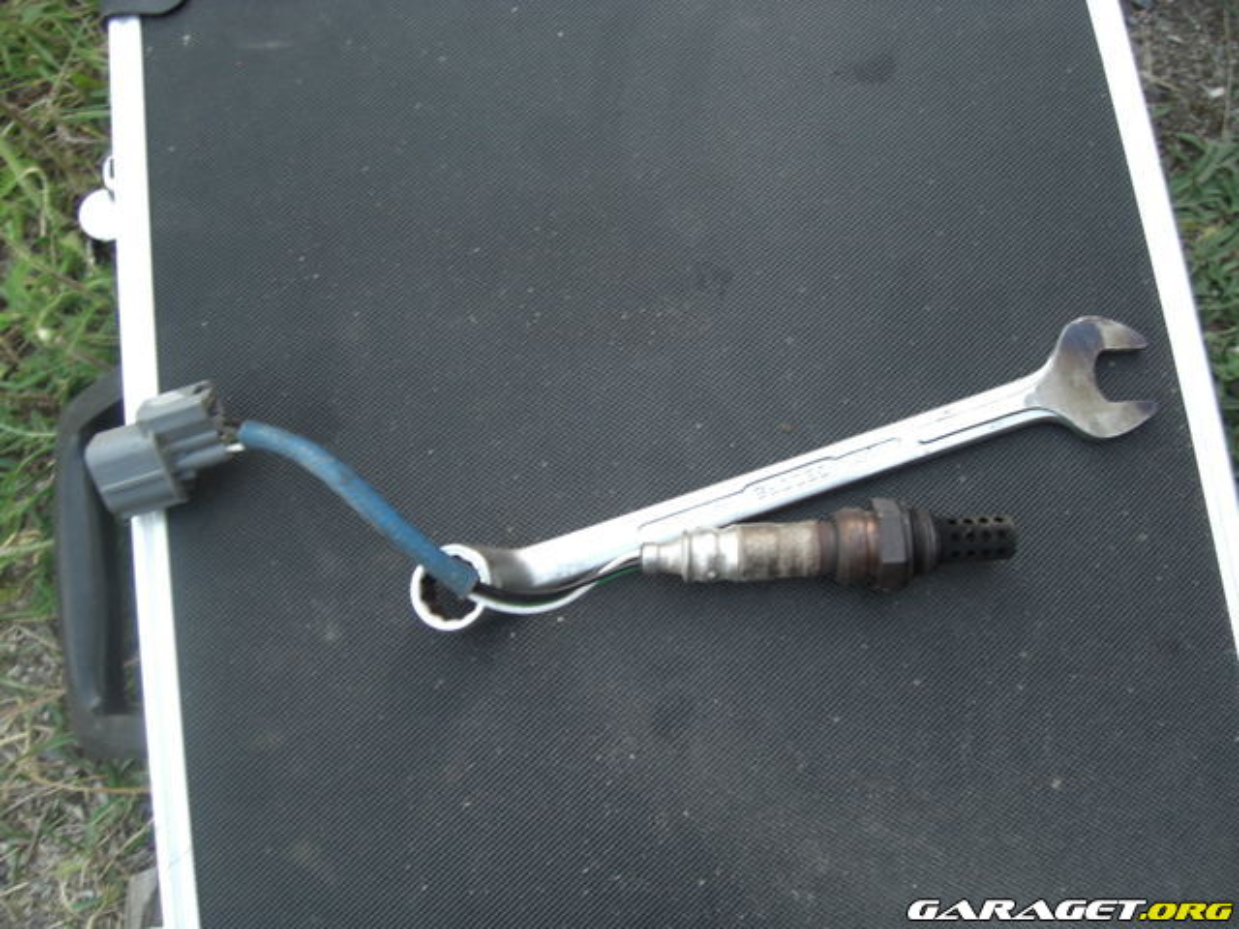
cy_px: 464
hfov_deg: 49.0
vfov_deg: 37.7
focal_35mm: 38
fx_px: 1360
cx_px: 620
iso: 100
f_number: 2.8
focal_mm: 7.9
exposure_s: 1/40
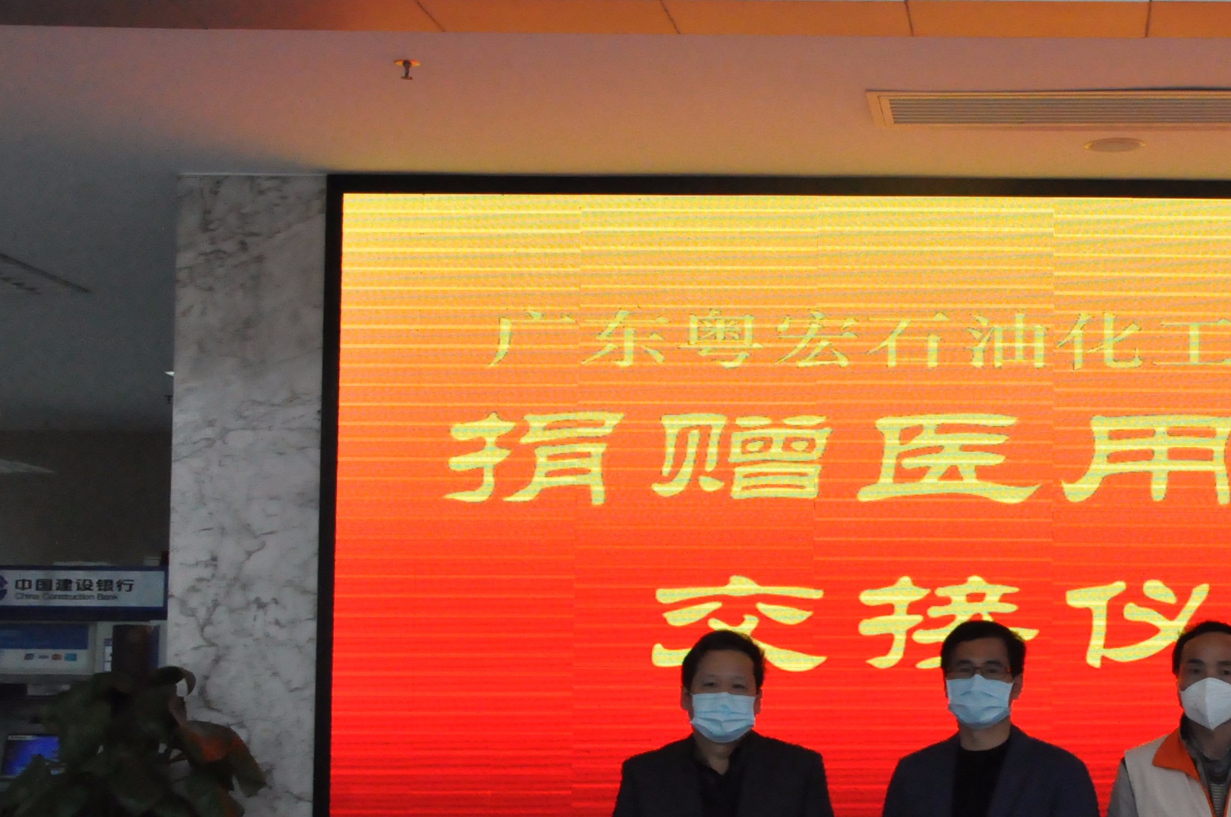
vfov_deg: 19.0
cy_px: 591
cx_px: 1083
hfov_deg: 27.6
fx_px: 2423
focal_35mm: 71
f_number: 13
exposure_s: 1/160
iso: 3200
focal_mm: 25
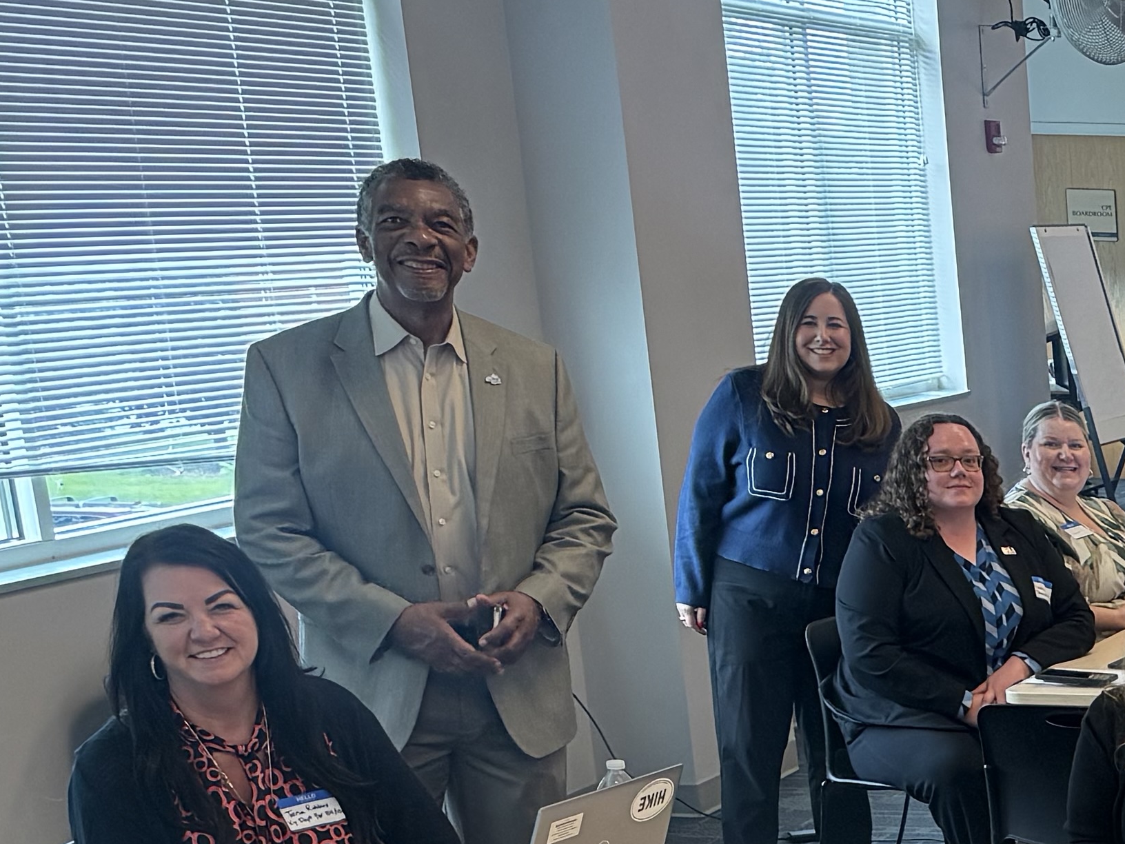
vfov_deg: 16.7
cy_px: 1052
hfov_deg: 19.2
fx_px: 2730
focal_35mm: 84
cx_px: 1856
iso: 250
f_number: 1.78
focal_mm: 6.76
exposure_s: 1/120
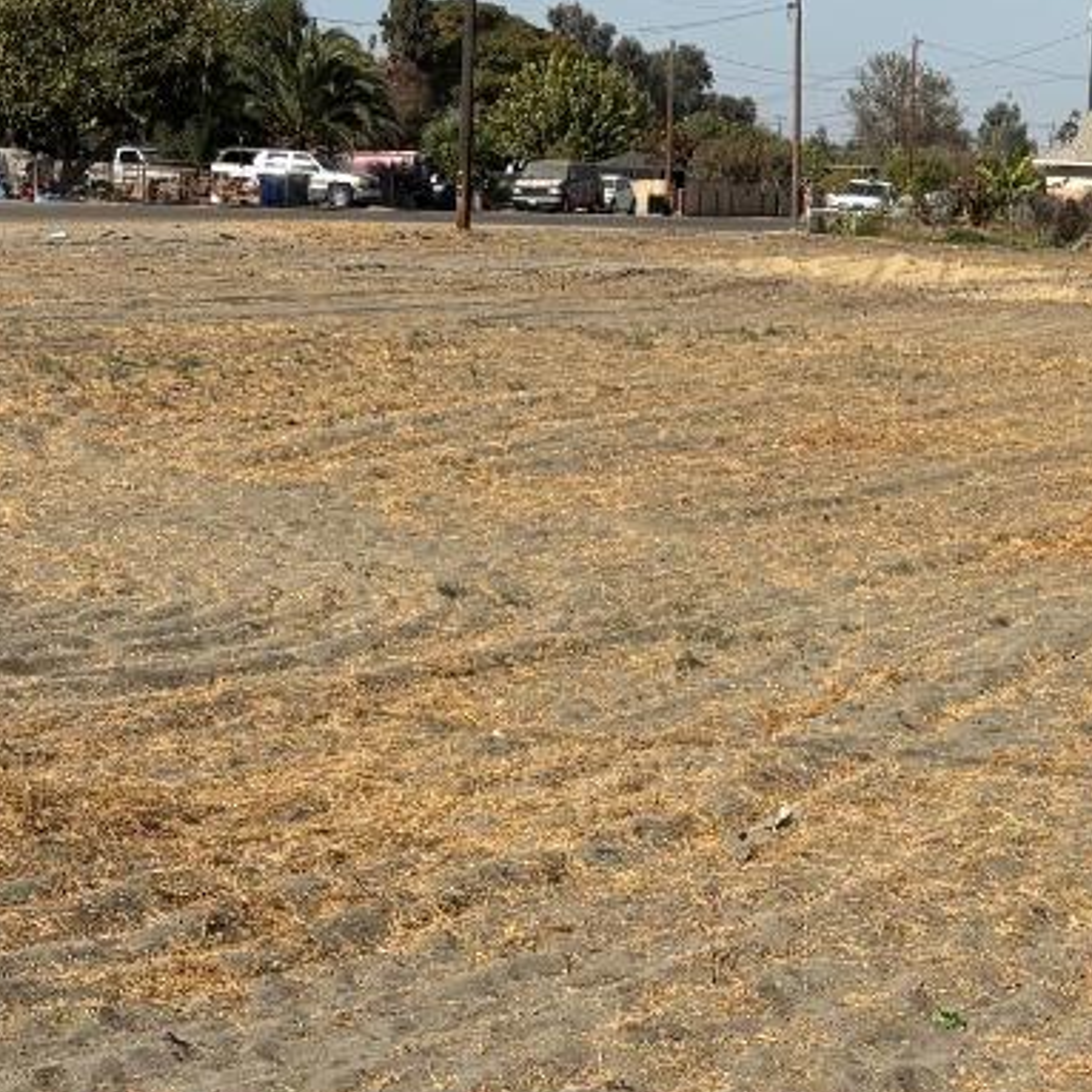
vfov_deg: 19.2
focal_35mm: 90
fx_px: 3212
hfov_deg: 19.1
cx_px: 850
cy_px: 731
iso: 50
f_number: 1.6
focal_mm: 5.96
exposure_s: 1/4630
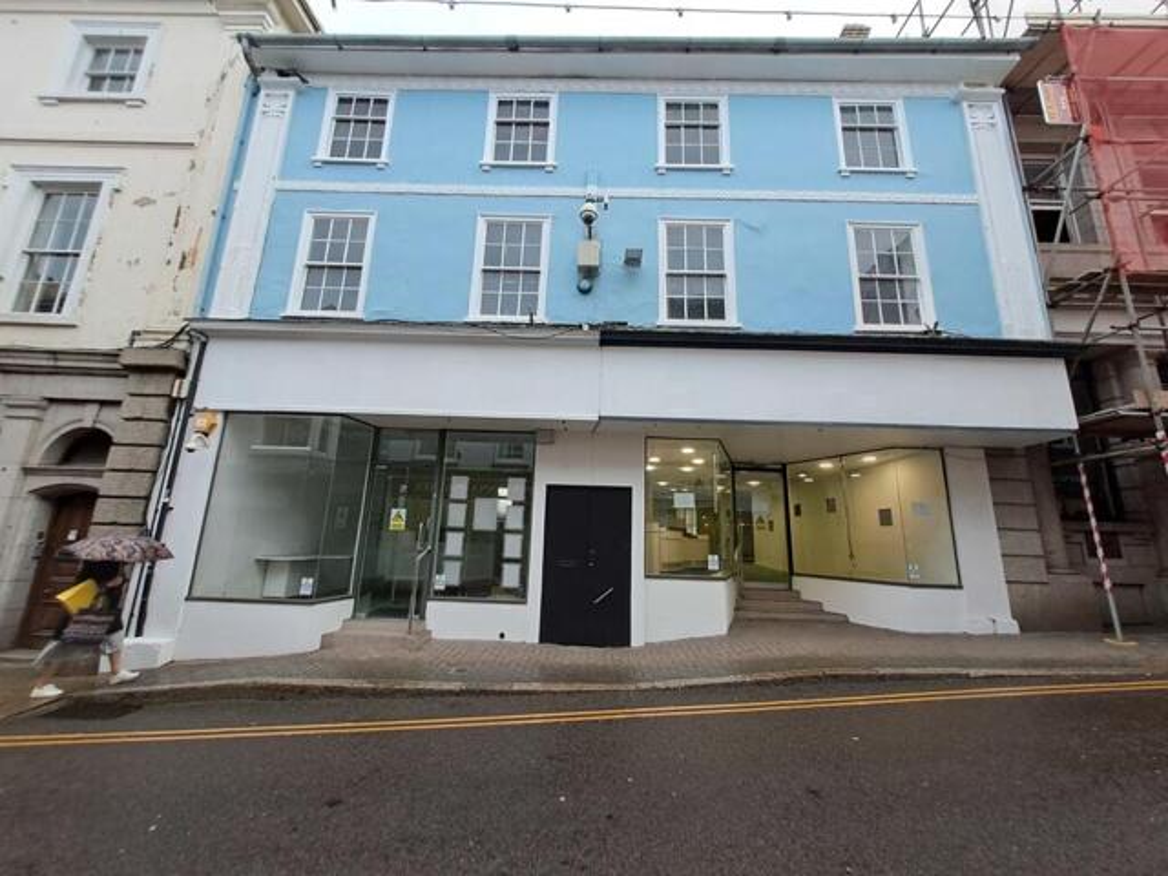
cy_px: 438
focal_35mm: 13
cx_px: 584
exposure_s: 1/50
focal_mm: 1.42
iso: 40
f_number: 2.2
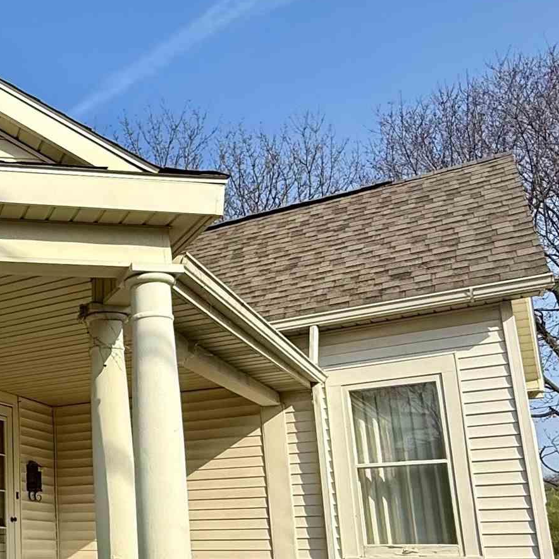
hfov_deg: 34.6
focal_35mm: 43
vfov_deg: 38.7
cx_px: -34
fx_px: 786
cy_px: 377
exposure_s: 1/2841
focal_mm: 2.22
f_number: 2.2
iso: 50
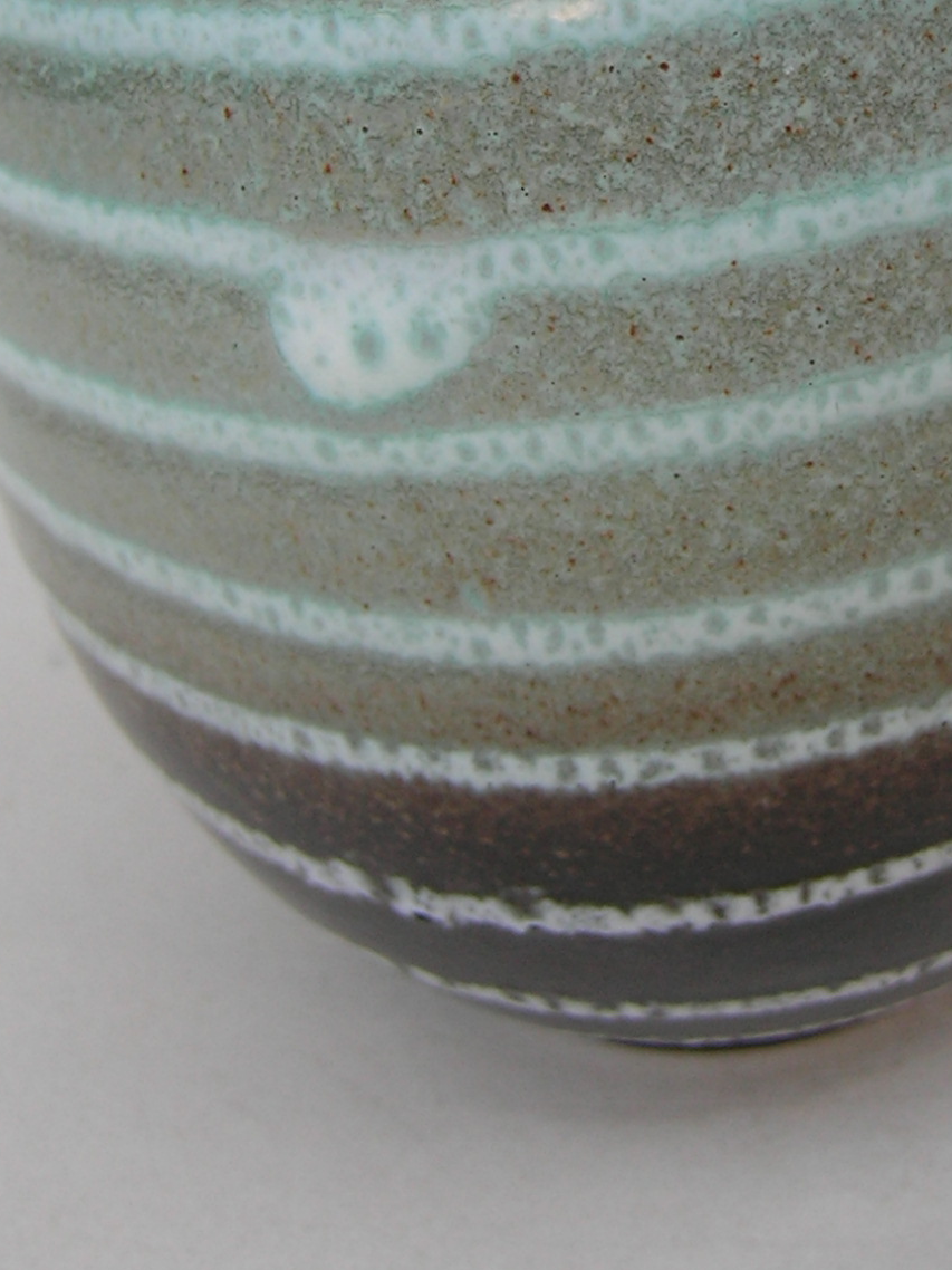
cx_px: 644
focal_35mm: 81
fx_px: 2971
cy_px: 0
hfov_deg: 18.1
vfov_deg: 23.1
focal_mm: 60
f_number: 2.8
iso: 64
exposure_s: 1/90
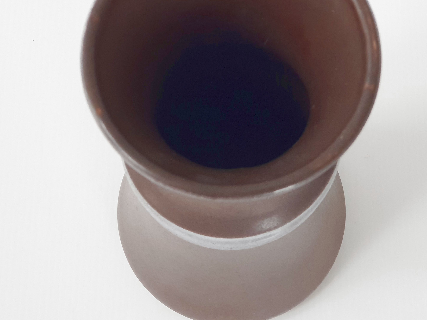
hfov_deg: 26.7
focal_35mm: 73
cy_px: 130
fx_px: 900
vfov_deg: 20.1
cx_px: 239
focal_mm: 6
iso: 100
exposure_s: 1/33
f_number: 2.4
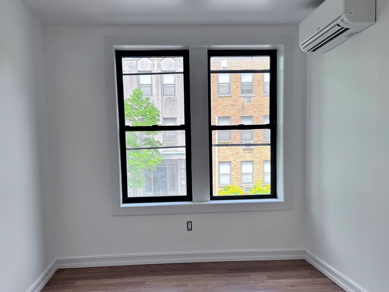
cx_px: 179
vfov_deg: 45.2
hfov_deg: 58.3
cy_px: 176
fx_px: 348
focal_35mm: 31
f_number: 1.78
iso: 80
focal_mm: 6.76
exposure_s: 1/273
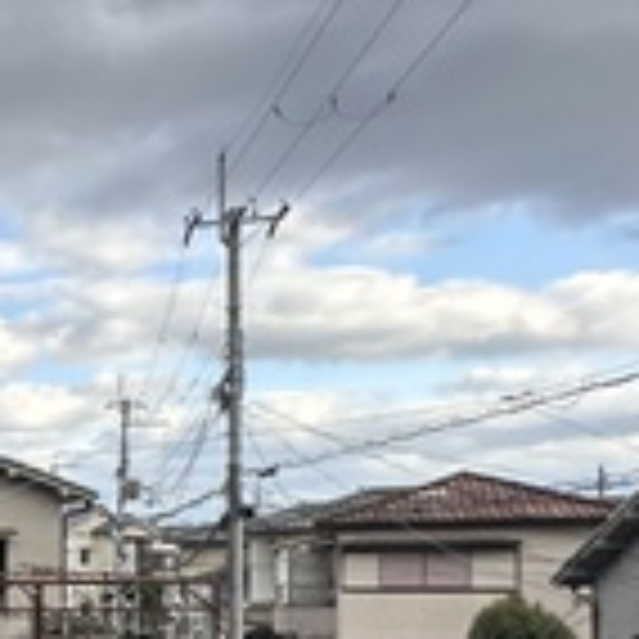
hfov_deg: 20.5
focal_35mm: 61
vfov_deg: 27.1
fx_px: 1274
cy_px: 578
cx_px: -490
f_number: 2.2
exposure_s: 1/513
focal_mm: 2.22
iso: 40
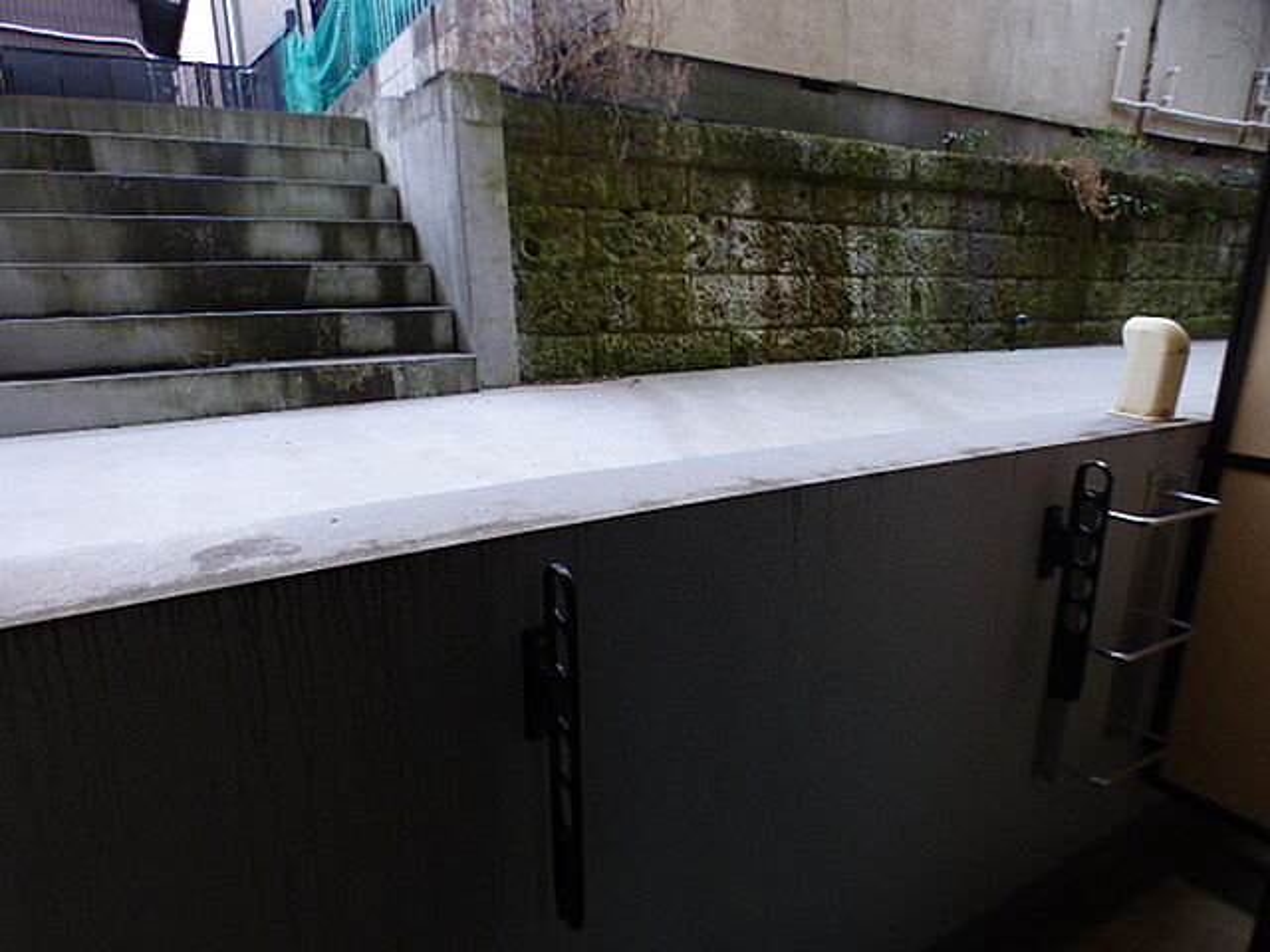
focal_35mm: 20
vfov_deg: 66.0
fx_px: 734
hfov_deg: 81.7
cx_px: 635
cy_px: 476
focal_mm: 3.58
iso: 250
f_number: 2.8
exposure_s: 1/60
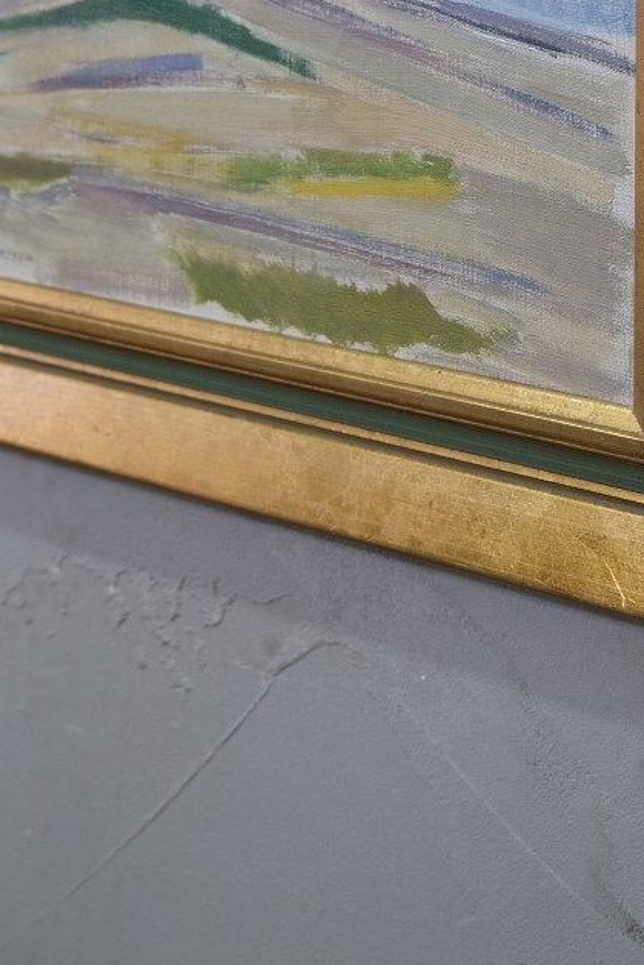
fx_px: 2119
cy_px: 2
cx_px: 312
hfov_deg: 17.3
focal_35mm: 79
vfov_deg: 24.5
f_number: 4
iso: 500
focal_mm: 26
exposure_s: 1/40
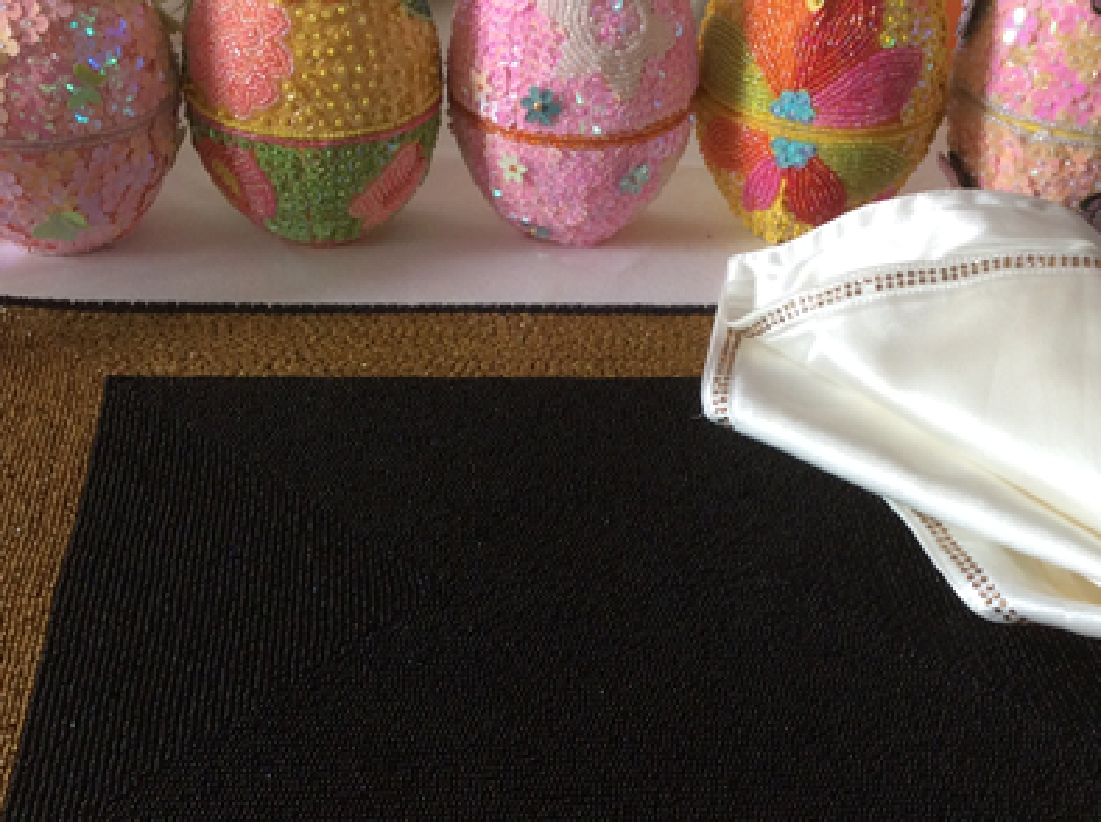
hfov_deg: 36.9
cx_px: 567
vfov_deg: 27.8
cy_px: 531
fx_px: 1651
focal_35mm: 52
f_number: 2.4
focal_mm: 3.3
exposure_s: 1/33
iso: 32
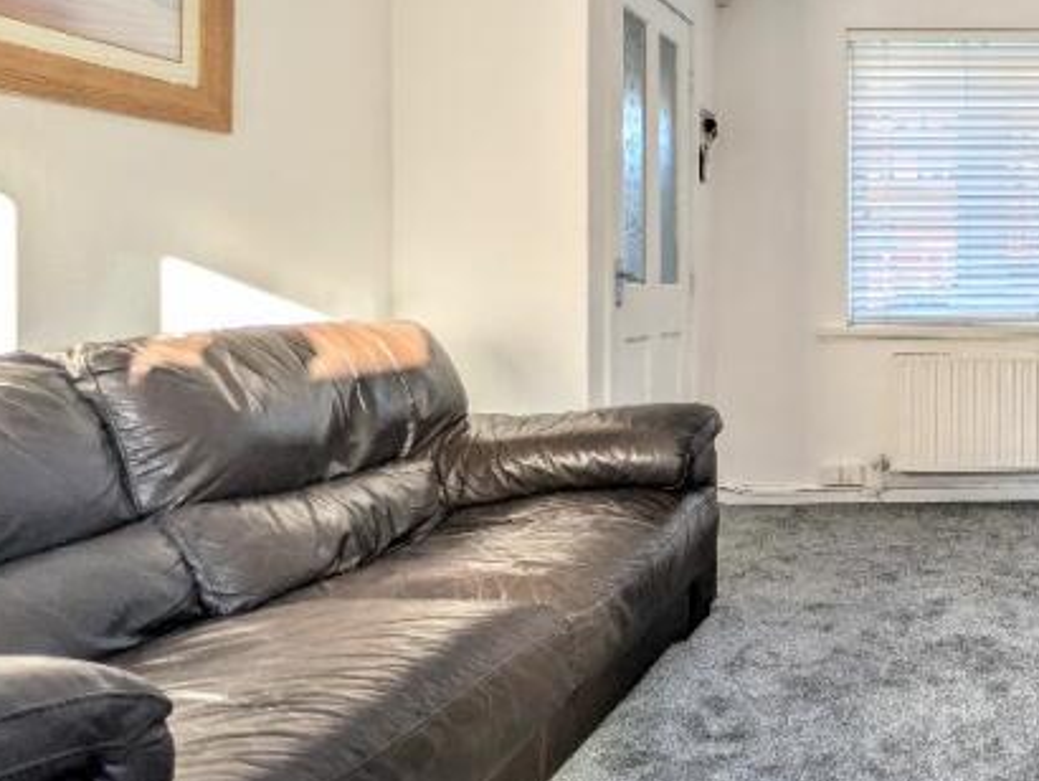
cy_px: 275
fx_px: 901
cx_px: 1039
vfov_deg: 46.3
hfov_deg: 49.1
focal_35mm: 30
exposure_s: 1/267
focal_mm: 2.02
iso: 79
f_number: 1.7
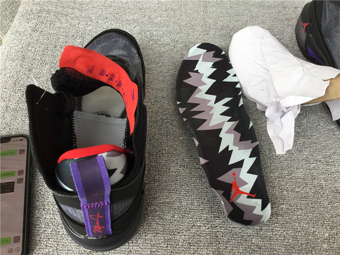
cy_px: 128
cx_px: 170
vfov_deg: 45.4
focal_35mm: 31
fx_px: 304
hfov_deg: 58.4
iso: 32
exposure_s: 1/100
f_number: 2.4
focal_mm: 3.3
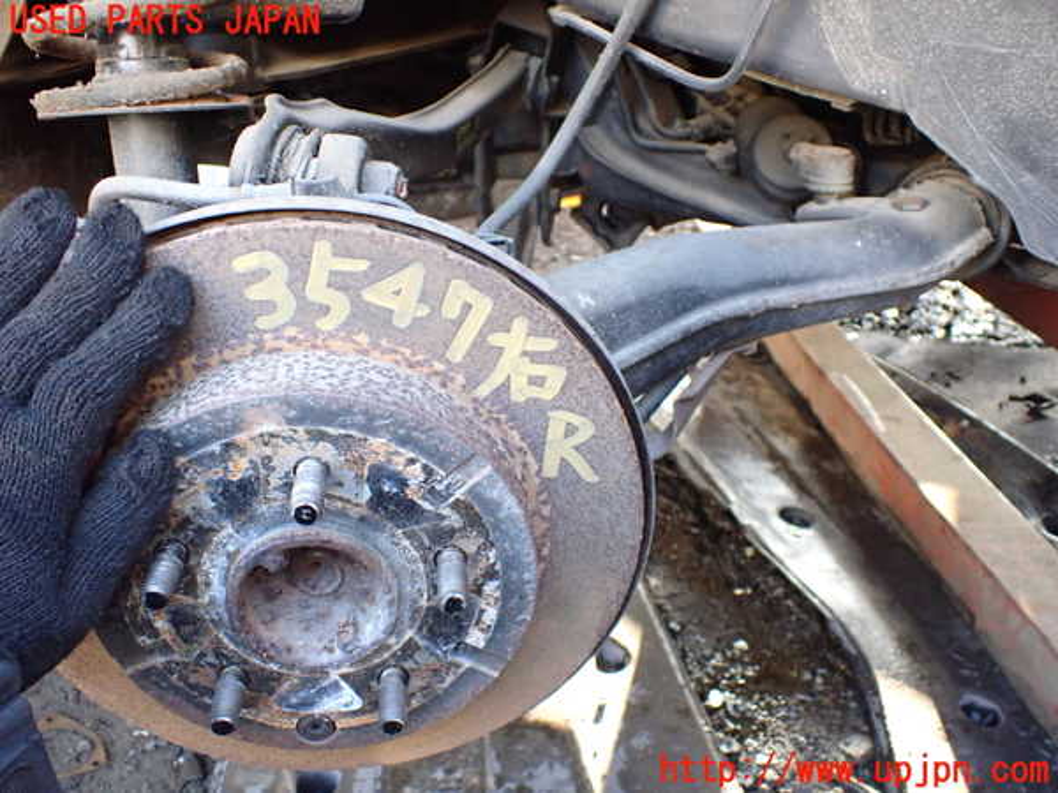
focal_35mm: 30
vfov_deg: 46.8
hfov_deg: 60.0
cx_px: 529
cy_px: 396
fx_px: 917
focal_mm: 5.4
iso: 800
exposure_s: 1/125
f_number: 2.3
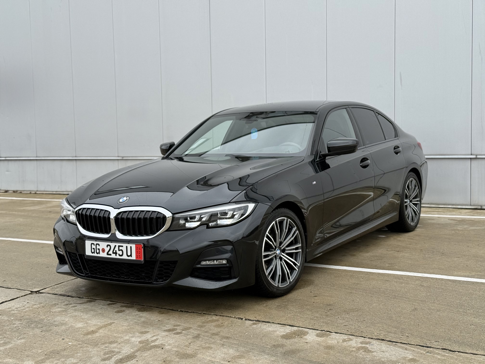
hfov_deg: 39.7
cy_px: 182
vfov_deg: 30.3
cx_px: 242
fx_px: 673
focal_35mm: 48
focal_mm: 6.76
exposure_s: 1/819
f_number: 1.78
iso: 80
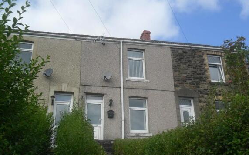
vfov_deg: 32.0
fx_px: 271
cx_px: 124
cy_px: 73
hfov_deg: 49.3
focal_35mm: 40
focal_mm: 6.6
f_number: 10.1
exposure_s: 1/125
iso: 120
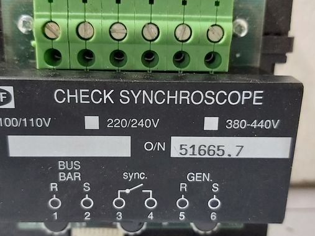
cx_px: 149
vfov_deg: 35.1
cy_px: 127
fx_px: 373
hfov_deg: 45.8
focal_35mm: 41
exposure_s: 1/25
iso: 640
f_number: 1.7
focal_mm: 3.92
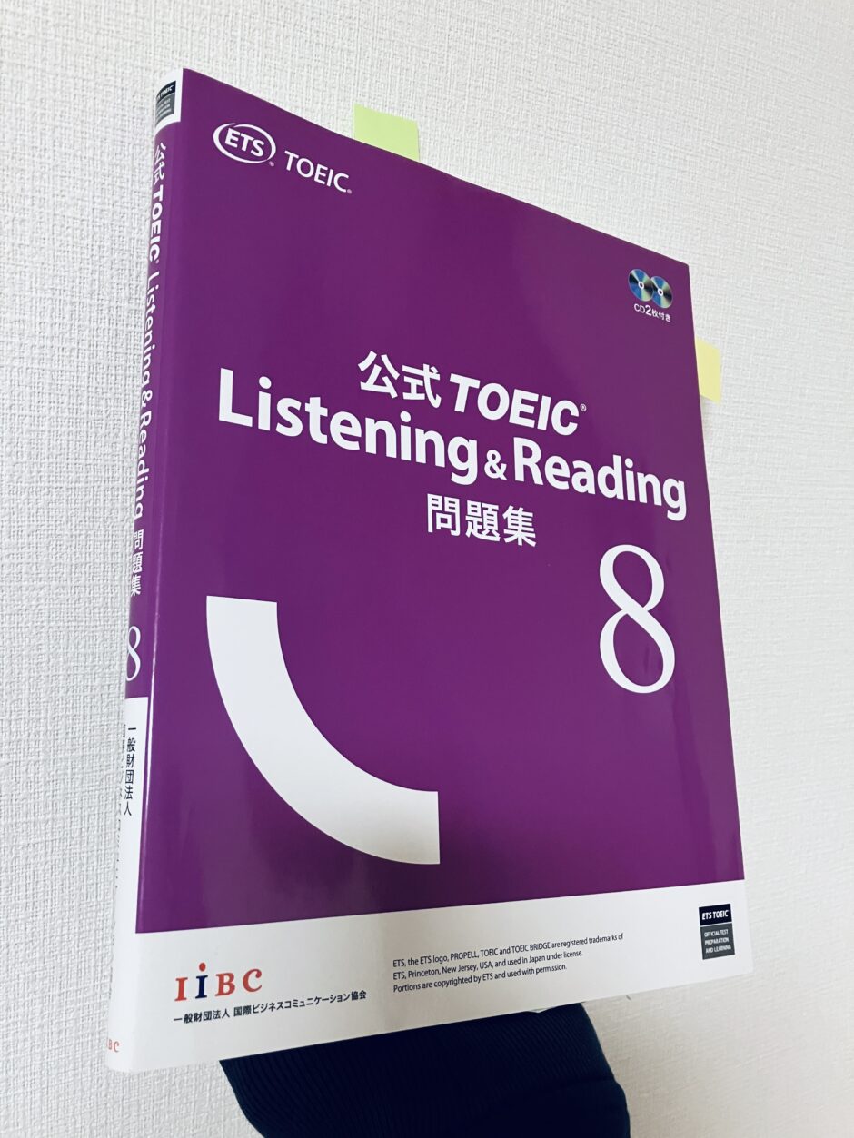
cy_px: 569
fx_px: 921
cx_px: 427
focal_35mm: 28
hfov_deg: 49.8
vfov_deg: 63.4
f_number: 1.8
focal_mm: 3.99
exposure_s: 1/50
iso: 320
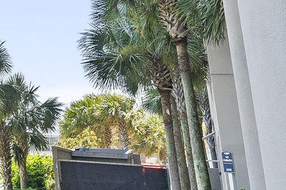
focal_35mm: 126
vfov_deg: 10.0
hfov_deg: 12.7
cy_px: -212
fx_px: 1001
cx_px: -393
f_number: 9
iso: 320
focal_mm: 24
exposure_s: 1/500
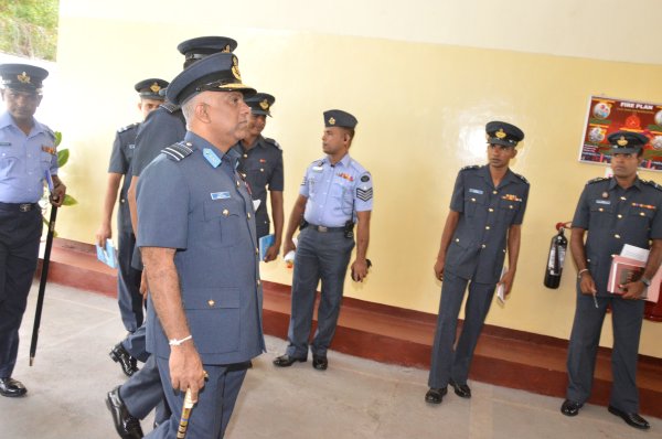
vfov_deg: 47.8
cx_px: 331
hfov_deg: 67.5
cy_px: 220
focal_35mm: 27
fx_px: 496
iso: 1600
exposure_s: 1/200
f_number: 3.5
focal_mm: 18
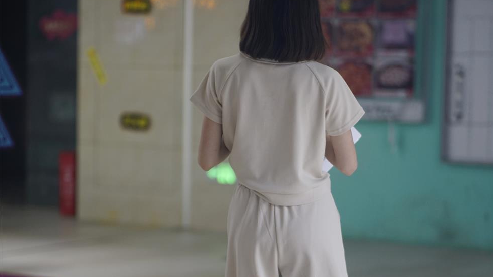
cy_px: 202
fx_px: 1752
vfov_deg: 9.0
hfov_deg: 16.0
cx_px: 246
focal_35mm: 134
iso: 400
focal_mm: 85
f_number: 1.8
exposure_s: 1/250
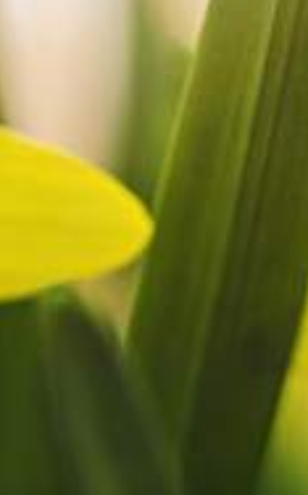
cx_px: -242
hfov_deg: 5.7
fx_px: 3031
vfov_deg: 9.3
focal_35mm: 225
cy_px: 183
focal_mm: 90
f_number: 5.6
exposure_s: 1/100
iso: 400
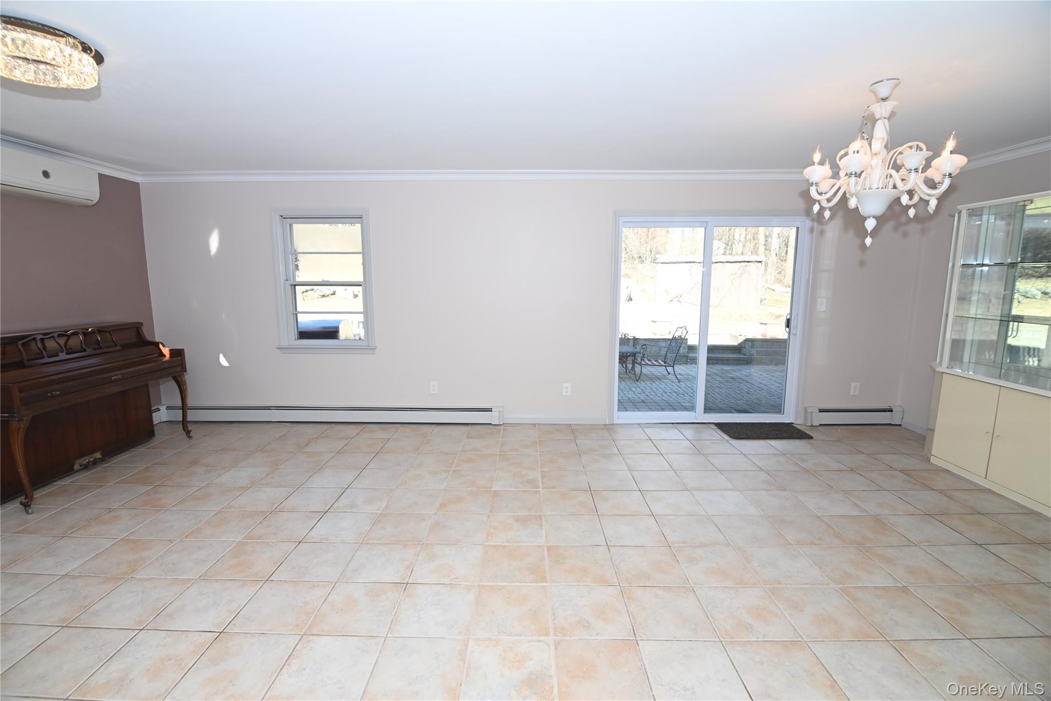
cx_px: 526
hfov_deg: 96.7
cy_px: 350
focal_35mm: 16
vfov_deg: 73.7
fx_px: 467
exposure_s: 1/125
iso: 800
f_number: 9
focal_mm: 16
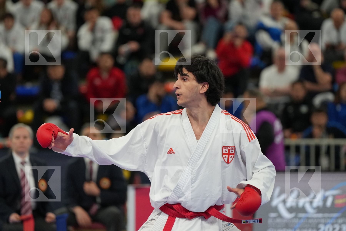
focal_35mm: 259
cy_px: 116
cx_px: 173
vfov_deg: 5.3
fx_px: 2489
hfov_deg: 8.0
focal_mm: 173
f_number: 2.8
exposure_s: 1/1000
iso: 2000
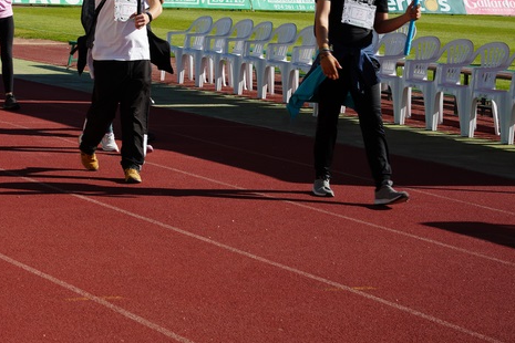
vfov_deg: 11.7
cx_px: 95
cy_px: 59
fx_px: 1674
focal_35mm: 117
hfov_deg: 17.3
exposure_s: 1/200
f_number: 10
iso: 100
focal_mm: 68
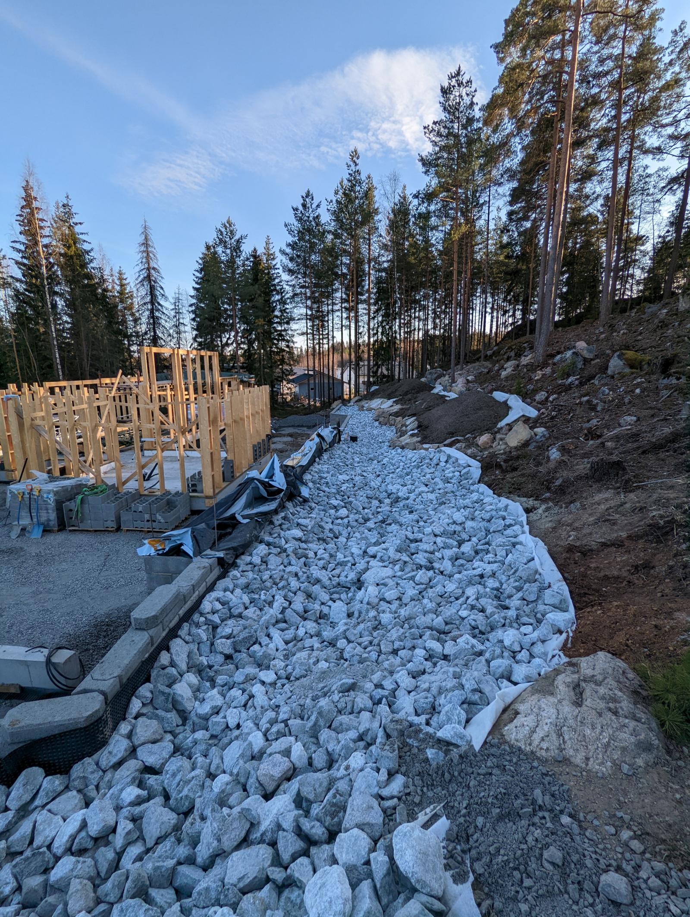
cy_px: 458
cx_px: 345
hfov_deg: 78.2
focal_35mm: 16
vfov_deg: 94.4
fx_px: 424
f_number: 2.2
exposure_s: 1/608
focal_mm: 2.35
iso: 48
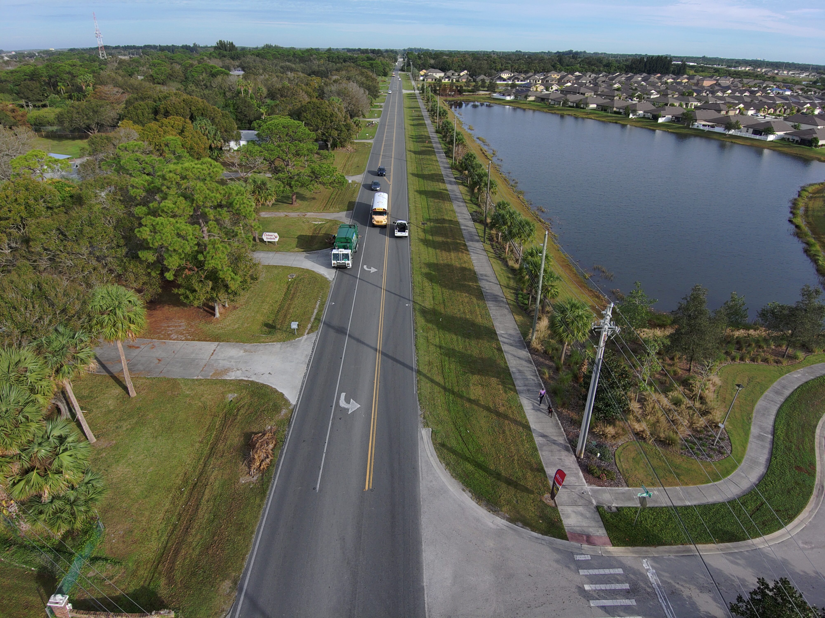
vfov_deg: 63.4
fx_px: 500
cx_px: 412
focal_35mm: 21
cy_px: 309
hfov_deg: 79.0
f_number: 2.8
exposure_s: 1/920
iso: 101
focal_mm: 3.7
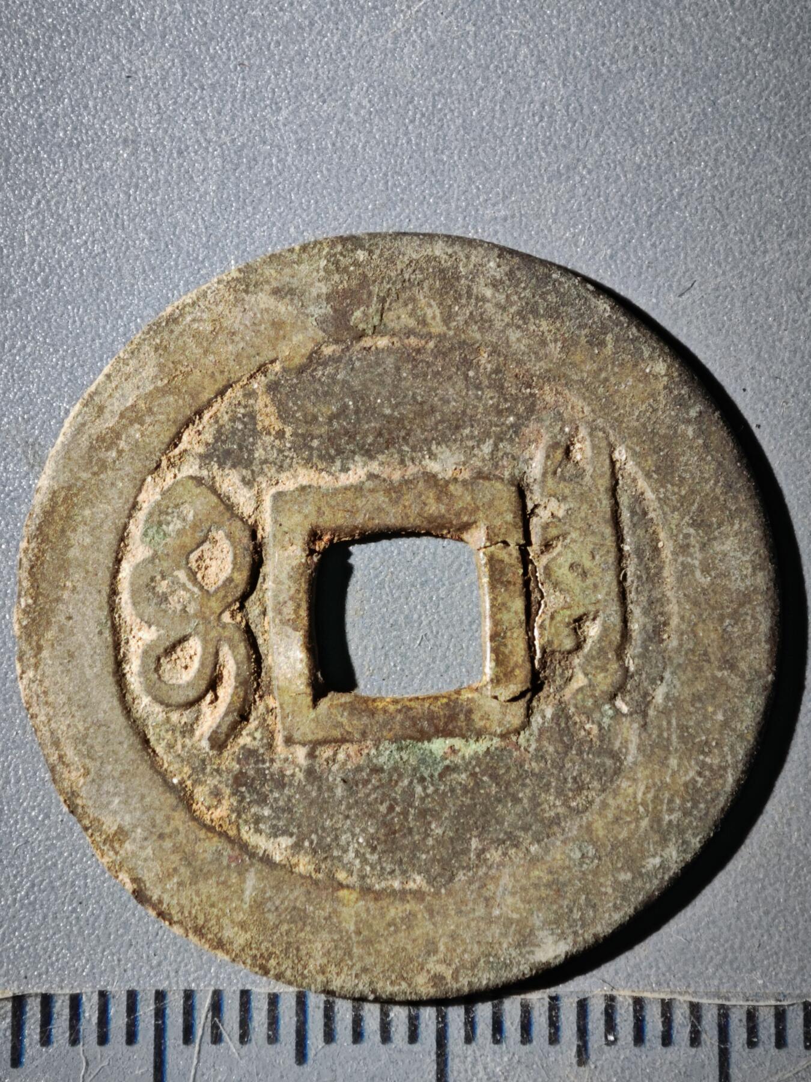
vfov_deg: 19.6
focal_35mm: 100
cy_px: 541
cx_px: 406
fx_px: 3124
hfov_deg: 14.8
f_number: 2
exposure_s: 1/100
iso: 200
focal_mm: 9
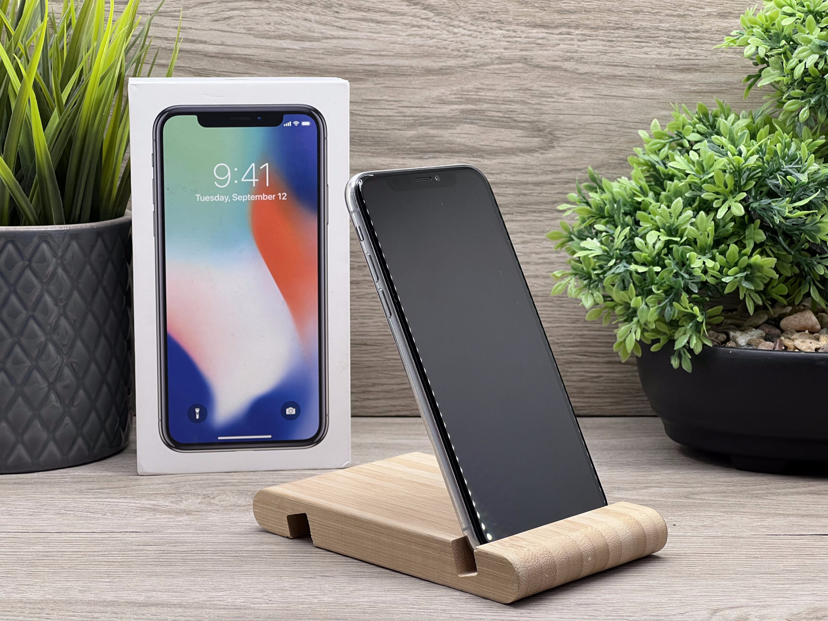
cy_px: 310
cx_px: 414
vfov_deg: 19.1
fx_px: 1842
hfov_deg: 25.3
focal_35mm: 77
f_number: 2.8
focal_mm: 9
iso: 80
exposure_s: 1/100
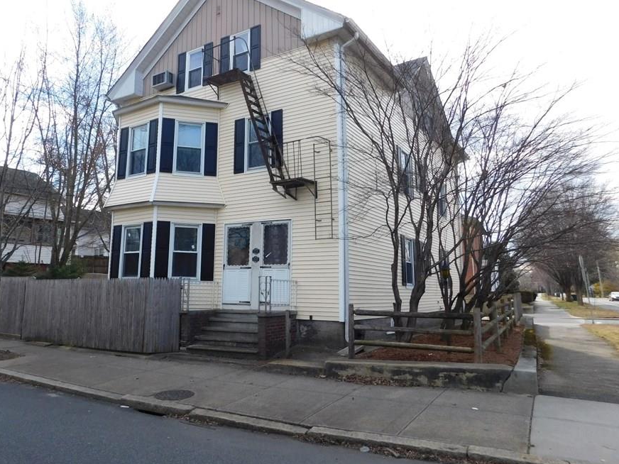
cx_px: 270
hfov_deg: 65.1
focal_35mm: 27
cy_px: 204
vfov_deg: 51.2
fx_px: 483
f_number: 3
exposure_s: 1/800
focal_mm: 4
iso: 125
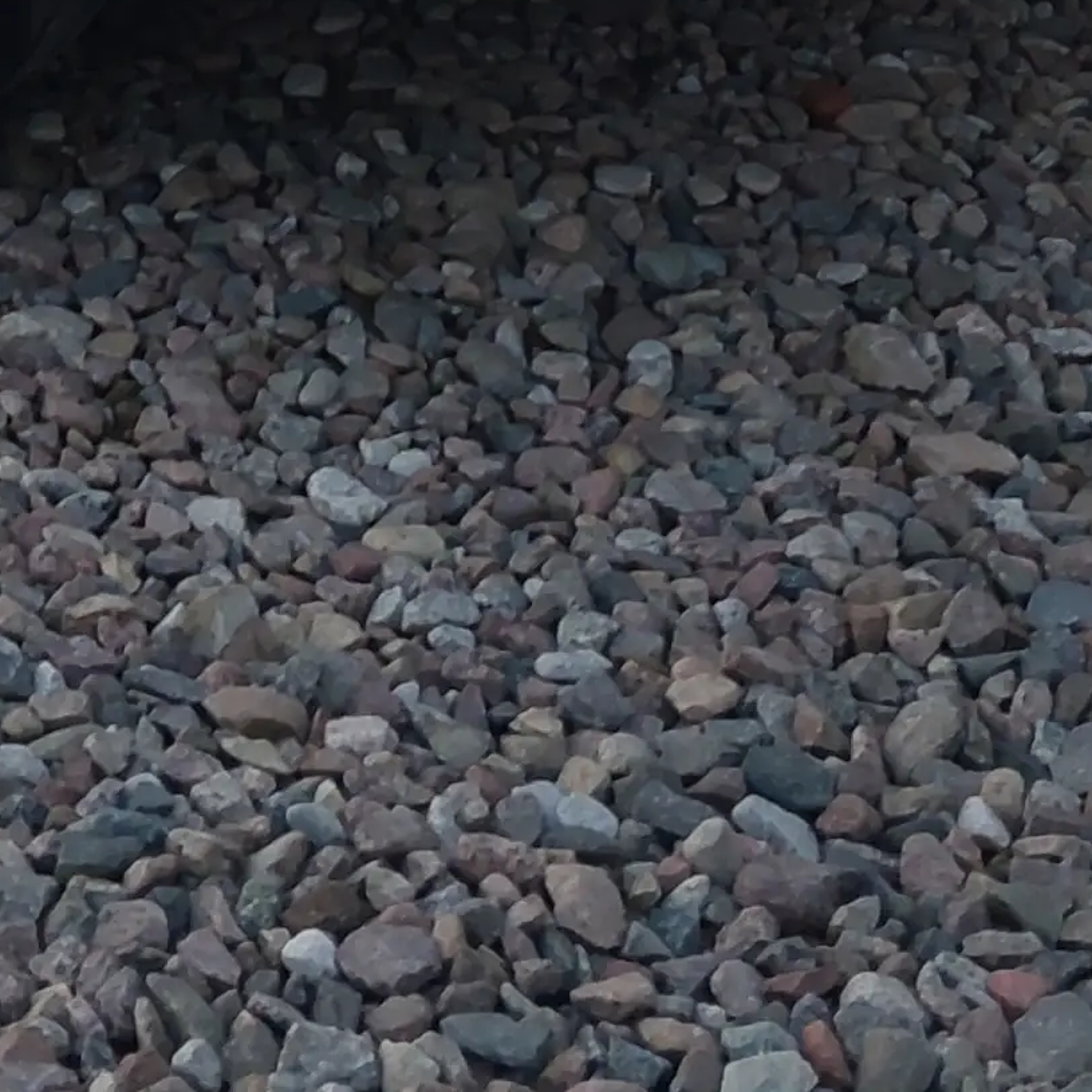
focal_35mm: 125
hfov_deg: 13.8
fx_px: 4461
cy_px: -639
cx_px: 82
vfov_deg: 13.1
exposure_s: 1/50
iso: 32
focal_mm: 4.6
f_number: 1.8
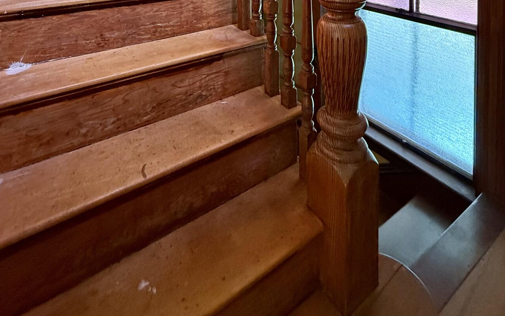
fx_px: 317
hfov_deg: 77.1
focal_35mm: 23
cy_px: -56
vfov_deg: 39.6
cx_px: 247
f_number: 2.2
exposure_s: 1/70
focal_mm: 2.22
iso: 320
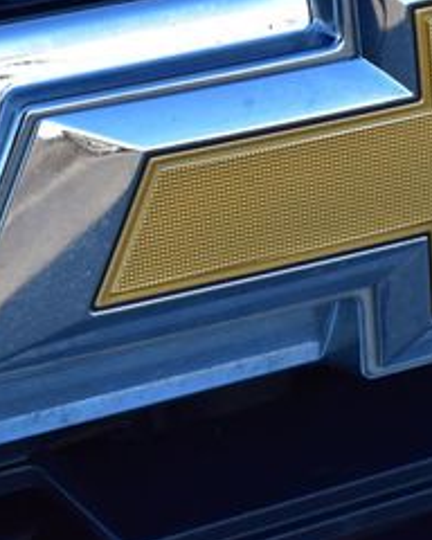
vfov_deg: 12.8
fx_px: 2397
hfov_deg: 10.1
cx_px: 518
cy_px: 151
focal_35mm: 150
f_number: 10
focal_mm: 40
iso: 400
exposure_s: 1/200
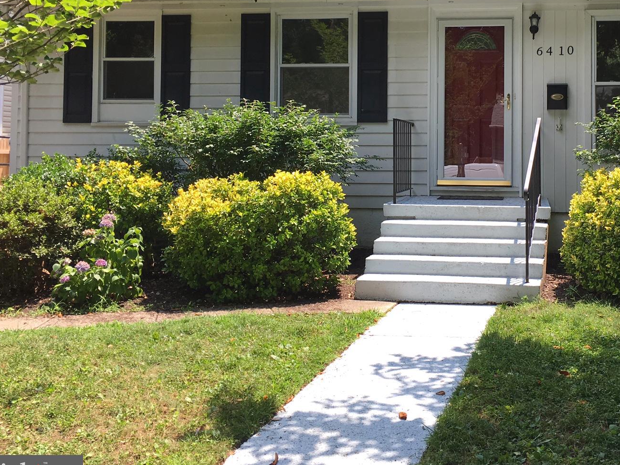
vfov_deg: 31.8
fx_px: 806
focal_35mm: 45
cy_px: 133
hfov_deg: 41.1
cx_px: 447
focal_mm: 4.15
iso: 25
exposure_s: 1/615
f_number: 2.2
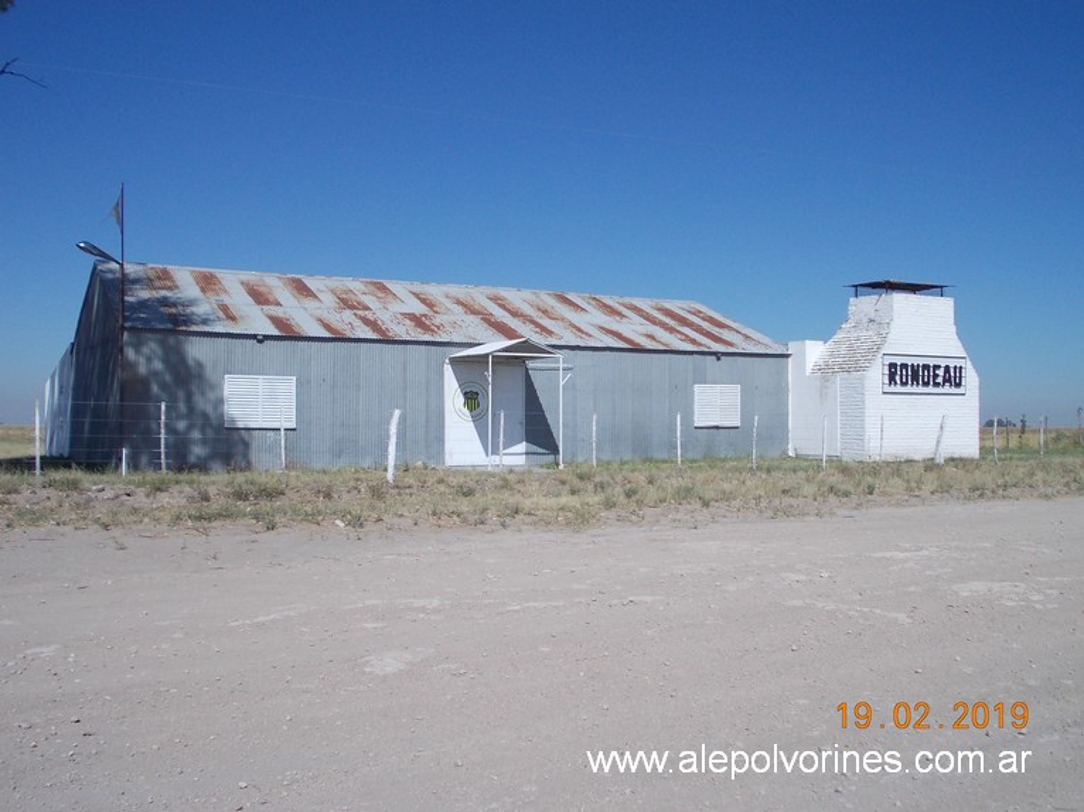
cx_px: 542
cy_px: 406
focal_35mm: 38
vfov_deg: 37.7
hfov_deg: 49.0
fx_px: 1190
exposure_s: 1/640
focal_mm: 5.3
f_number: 6.2
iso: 80
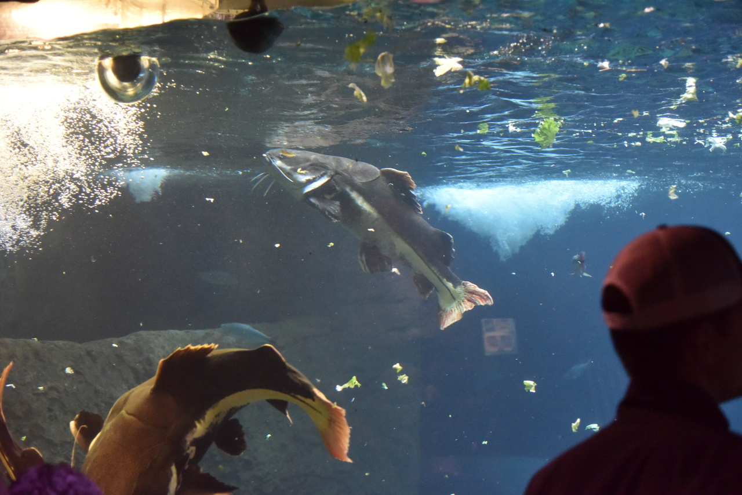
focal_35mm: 58
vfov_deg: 23.4
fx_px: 1196
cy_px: 248
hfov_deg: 34.5
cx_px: 371
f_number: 4
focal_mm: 58
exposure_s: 1/125
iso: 7200
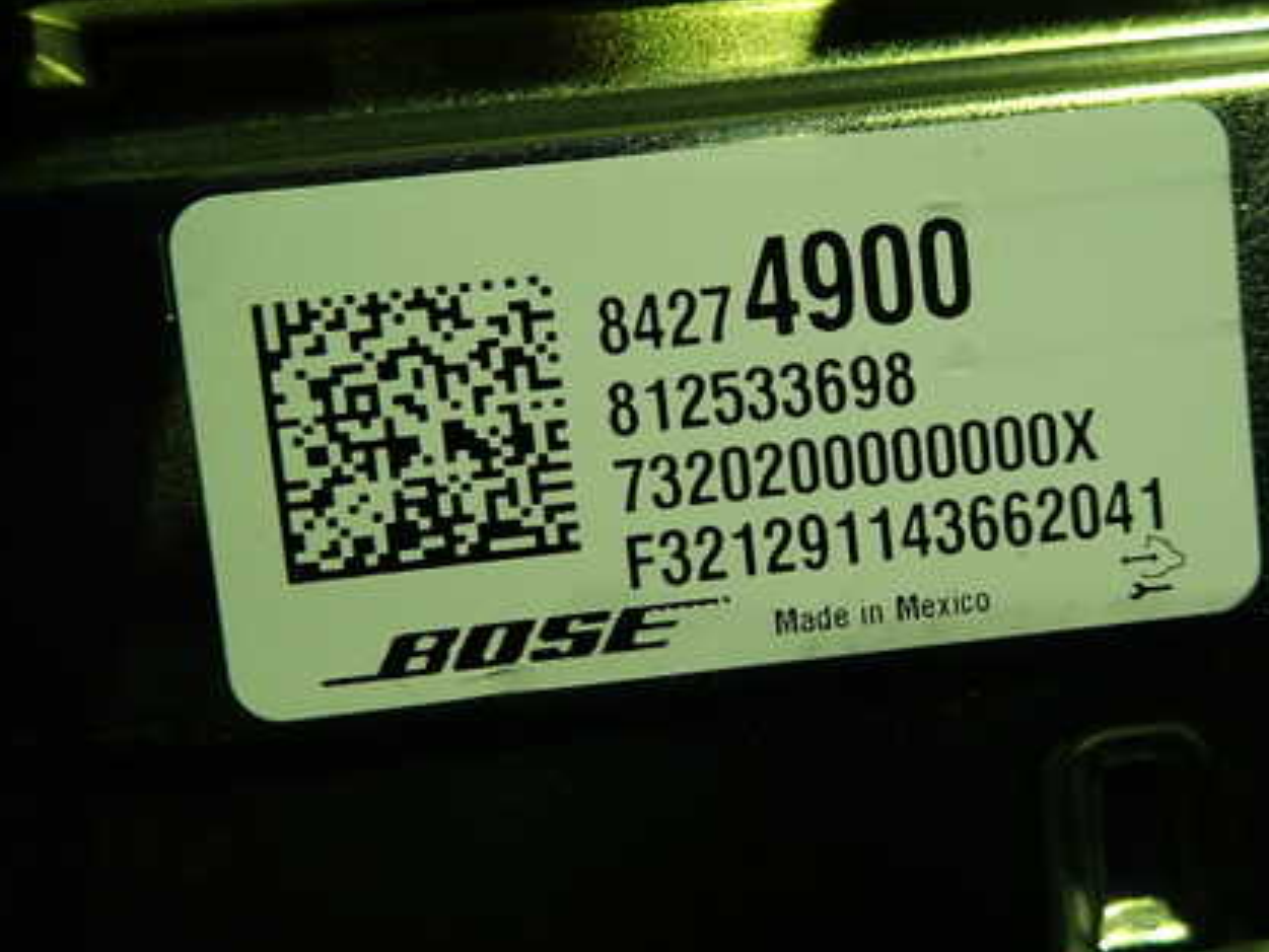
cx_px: 755
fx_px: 1320
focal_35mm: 36
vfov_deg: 39.6
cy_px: 432
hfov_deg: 51.0
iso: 100
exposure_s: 1/60
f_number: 2
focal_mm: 4.5
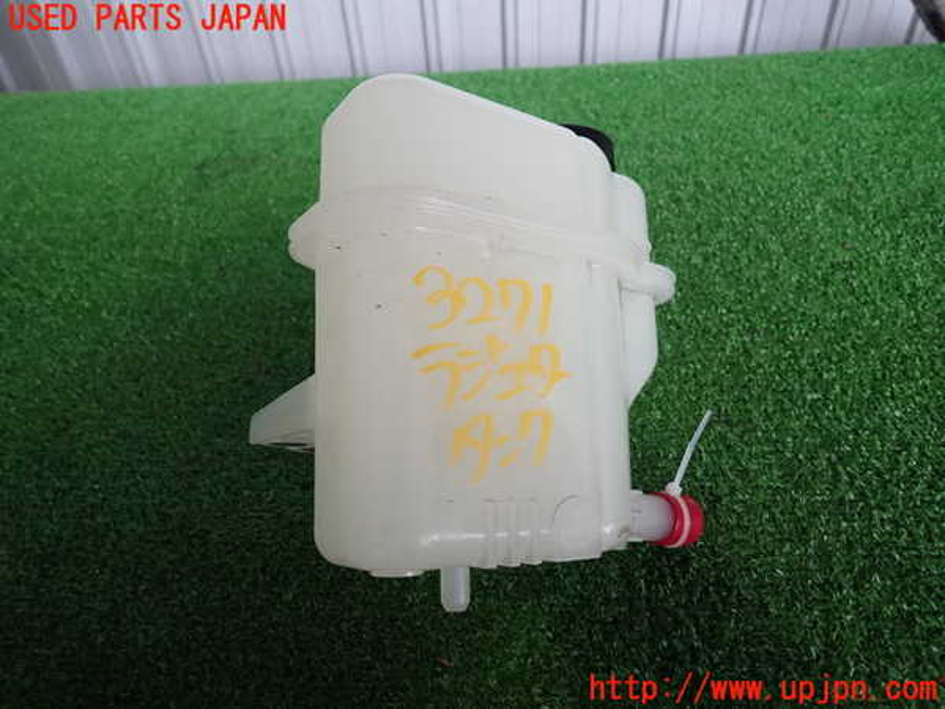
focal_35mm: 25
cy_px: 354
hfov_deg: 69.4
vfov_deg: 54.9
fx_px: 682
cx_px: 472
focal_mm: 4.5
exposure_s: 1/60
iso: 100
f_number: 2
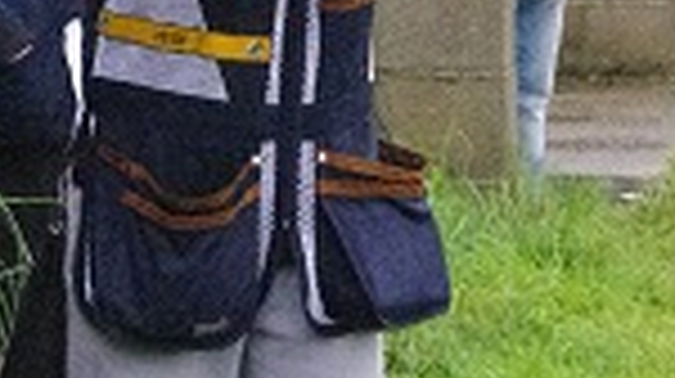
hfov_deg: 7.9
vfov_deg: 4.4
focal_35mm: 275
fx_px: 4917
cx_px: 297
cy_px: -148
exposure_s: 1/3200
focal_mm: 55
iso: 12800
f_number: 9
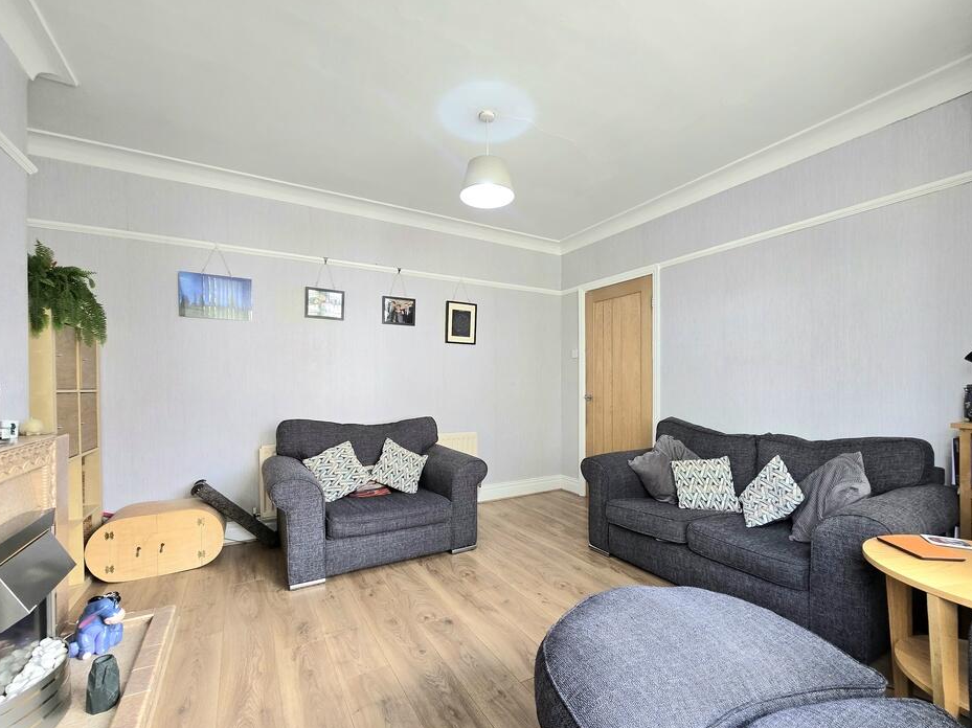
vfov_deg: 85.6
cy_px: 381
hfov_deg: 102.1
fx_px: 393
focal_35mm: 14
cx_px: 497
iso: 125
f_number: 2.2
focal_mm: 2.2
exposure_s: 1/50.3
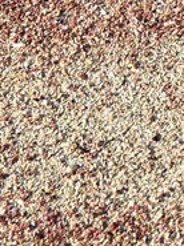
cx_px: 434
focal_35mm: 375
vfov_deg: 5.1
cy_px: -398
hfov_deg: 3.9
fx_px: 2667
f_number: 11
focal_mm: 45
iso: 200
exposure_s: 1/200
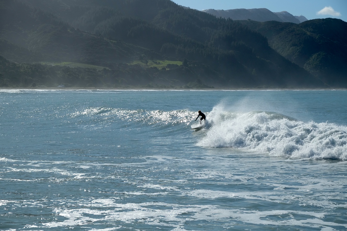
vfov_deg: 16.5
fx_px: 800
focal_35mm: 83
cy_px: 116
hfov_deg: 24.5
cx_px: 174
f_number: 8
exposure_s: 1/1900
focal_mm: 55
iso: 400
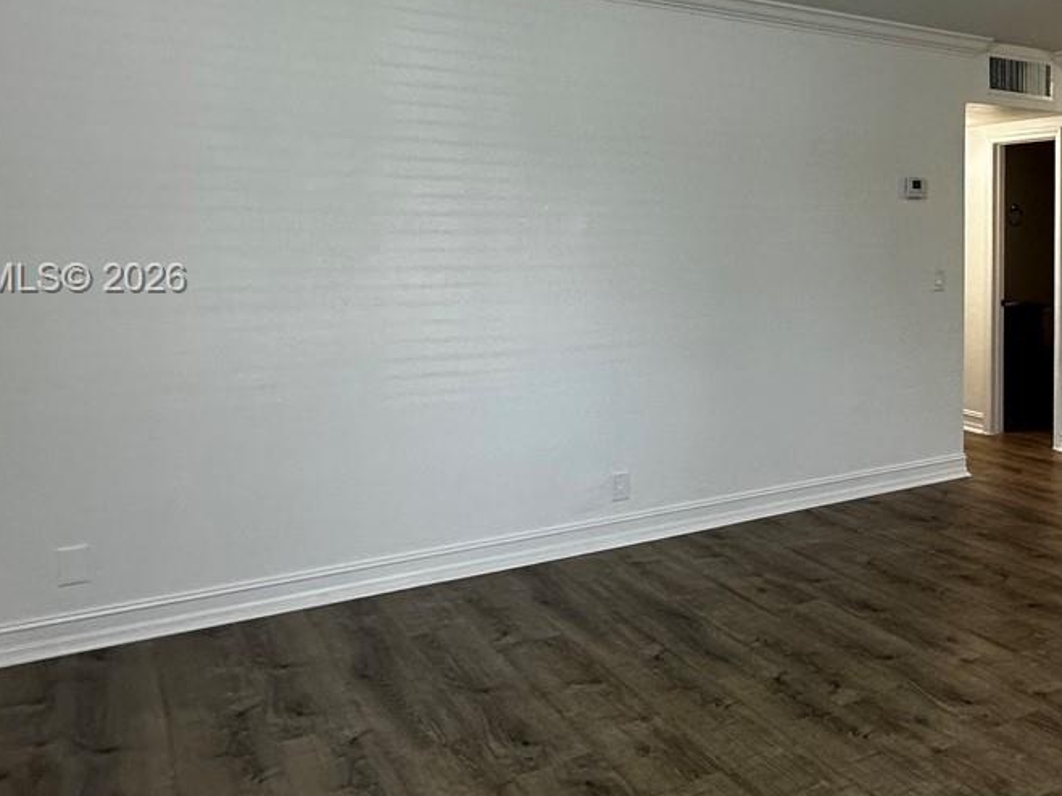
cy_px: 280
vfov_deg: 41.4
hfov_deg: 47.9
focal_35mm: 34
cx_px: 973
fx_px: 1043
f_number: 2.2
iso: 200
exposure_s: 1/120
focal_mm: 2.22
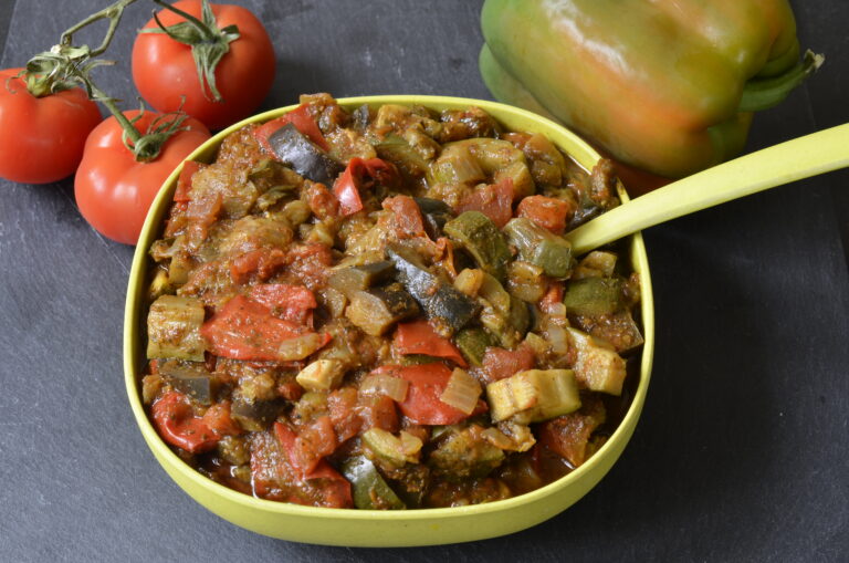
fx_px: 1412
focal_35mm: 60
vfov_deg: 22.5
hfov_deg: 33.5
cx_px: 424
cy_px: 282
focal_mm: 40
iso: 200
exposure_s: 1/1.3
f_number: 11
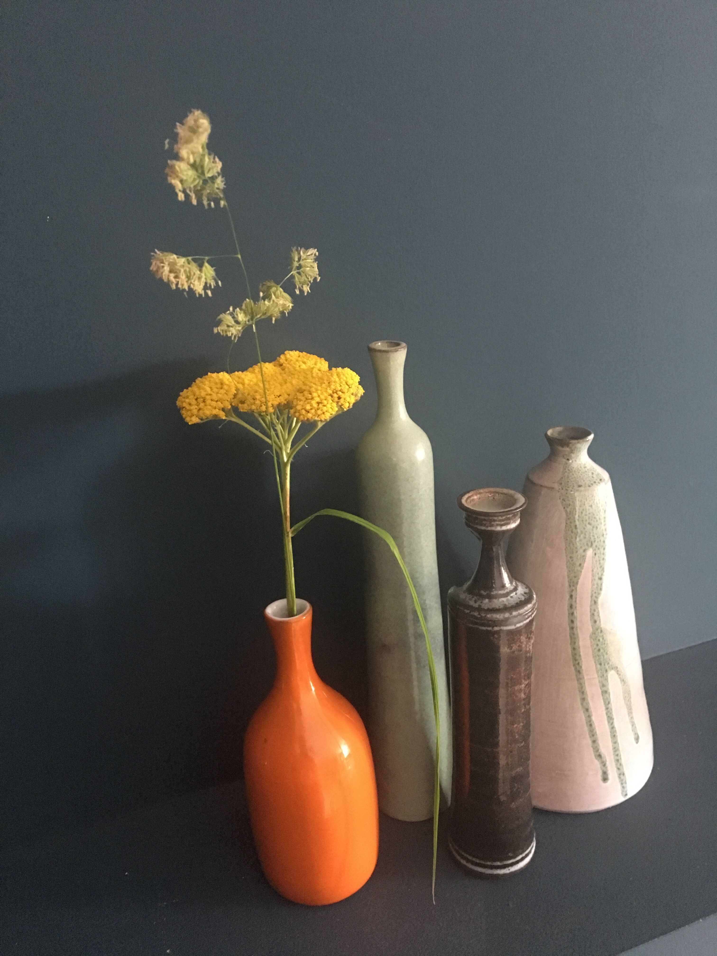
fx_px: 801
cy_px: 478
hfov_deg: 48.2
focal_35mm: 29
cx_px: 358
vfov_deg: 61.7
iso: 400
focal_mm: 4.15
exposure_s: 1/17
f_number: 2.2
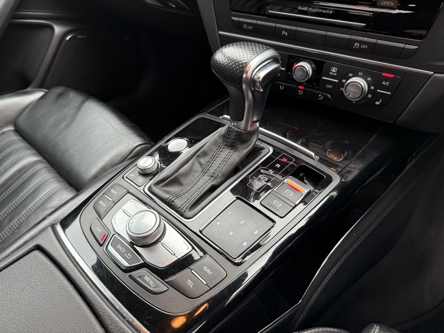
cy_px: 166
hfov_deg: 71.6
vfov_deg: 56.8
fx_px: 308
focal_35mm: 24
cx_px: 222
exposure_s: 1/66
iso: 200
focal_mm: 6.76
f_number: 1.78
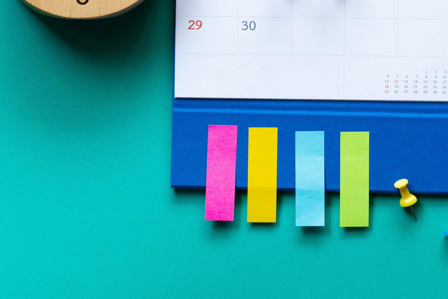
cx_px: 100
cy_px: -20
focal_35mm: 198
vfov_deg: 6.9
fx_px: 2464
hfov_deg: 10.4
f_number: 5.6
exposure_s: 1/200
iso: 400
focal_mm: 90
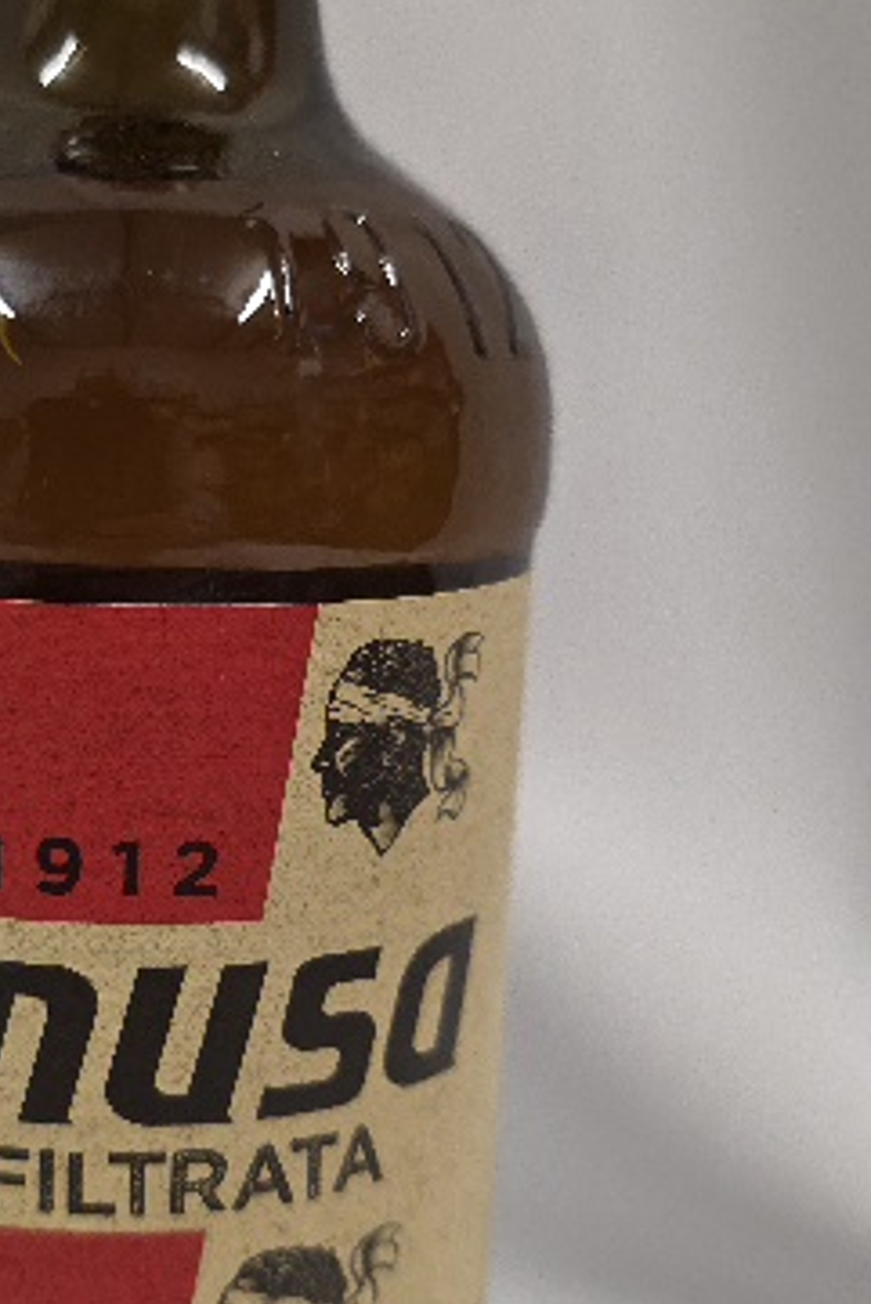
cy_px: 730
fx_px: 1921
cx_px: 134
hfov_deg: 25.0
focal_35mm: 53
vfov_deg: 37.5
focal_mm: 6.3
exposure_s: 1/101
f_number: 1.7
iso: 400
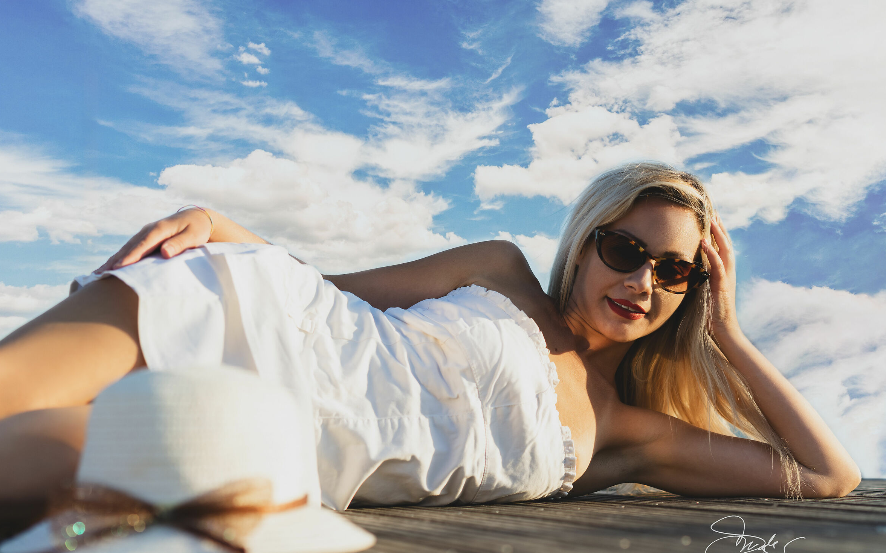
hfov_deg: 38.9
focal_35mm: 52
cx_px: 441
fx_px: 1256
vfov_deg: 24.9
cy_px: 296
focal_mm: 50
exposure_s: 1/1000
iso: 100
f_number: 2.5
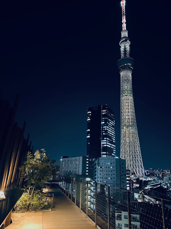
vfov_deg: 71.6
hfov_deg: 56.8
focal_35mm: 24
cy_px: 114
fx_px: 158
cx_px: 86
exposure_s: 1/29
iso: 1600
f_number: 1.78
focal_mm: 6.86
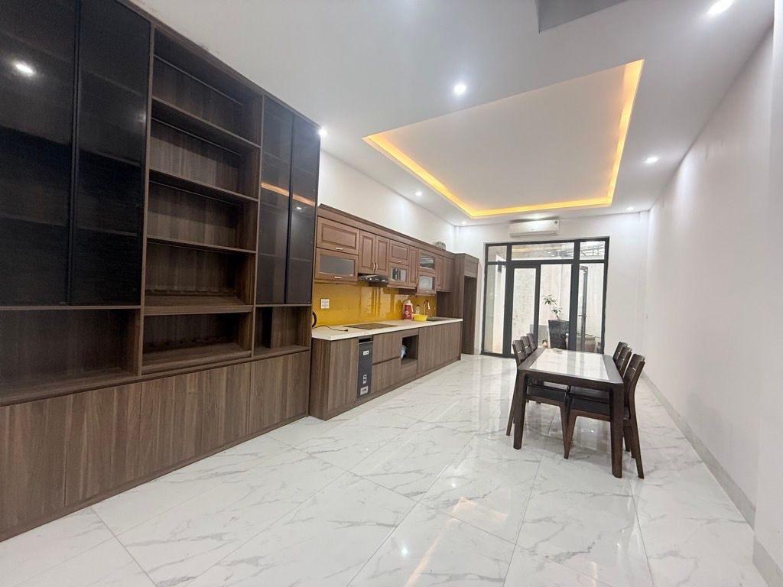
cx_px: 392
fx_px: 317
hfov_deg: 102.1
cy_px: 294
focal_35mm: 14
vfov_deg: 85.7
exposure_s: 1/50
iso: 320
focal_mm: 2.22
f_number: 2.2
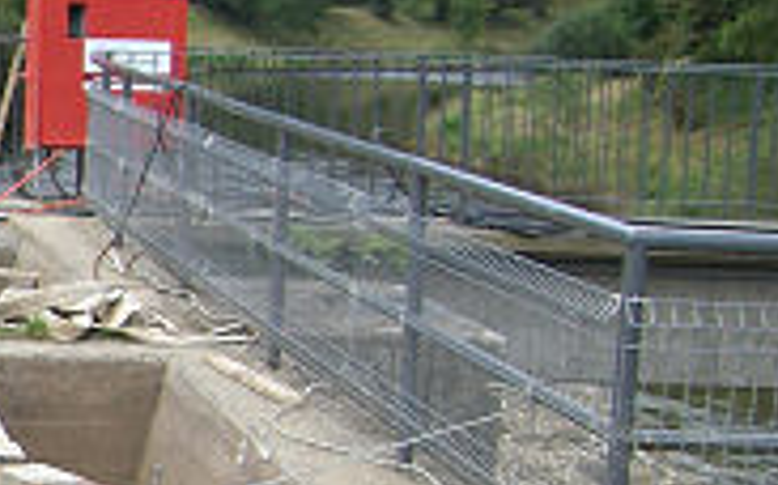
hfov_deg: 14.7
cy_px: 434
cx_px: -417
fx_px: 2796
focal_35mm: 132
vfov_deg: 9.9
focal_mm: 6.2
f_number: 2.7
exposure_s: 1/250
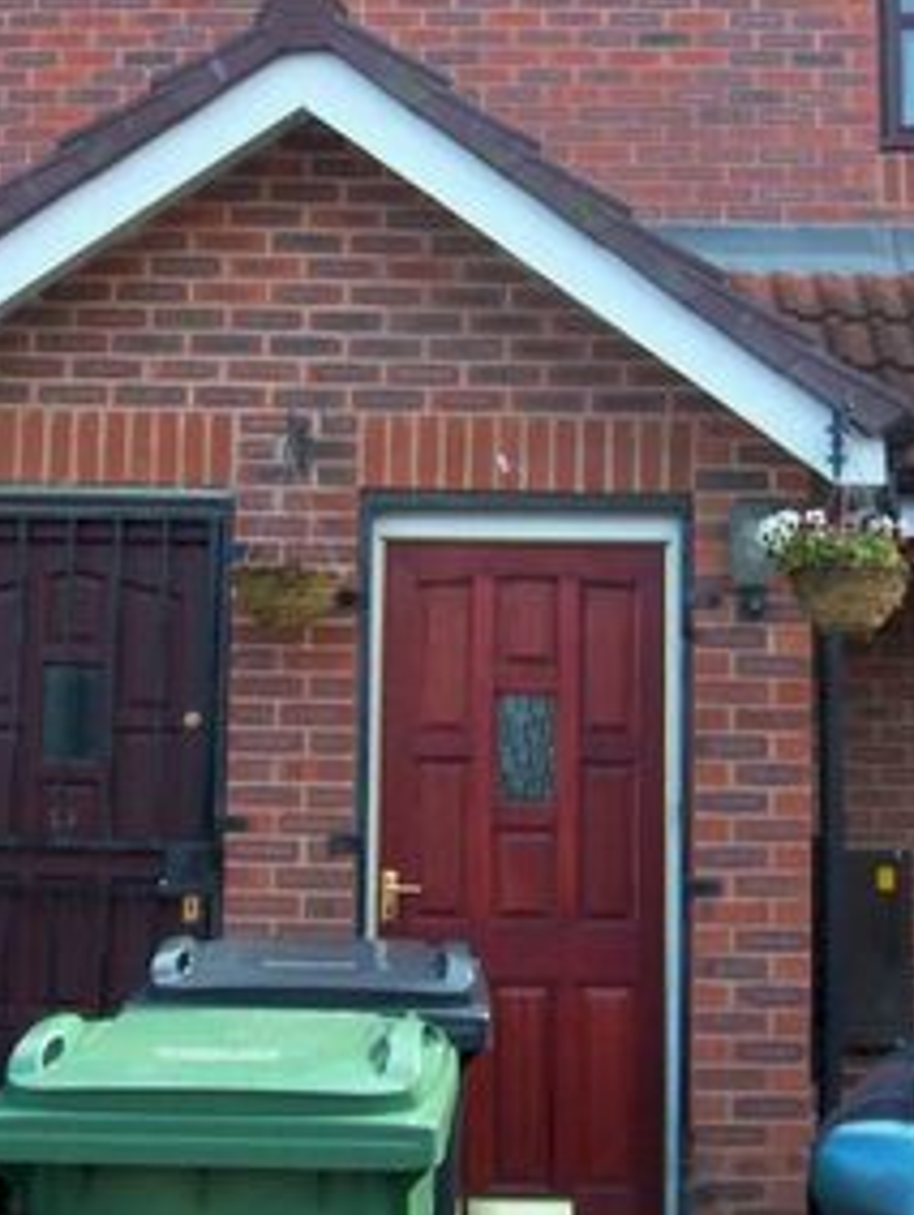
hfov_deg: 23.3
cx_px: 476
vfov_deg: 30.7
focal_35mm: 63
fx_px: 2213
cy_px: 535
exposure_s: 1/289
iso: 80
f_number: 2.7
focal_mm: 5.6
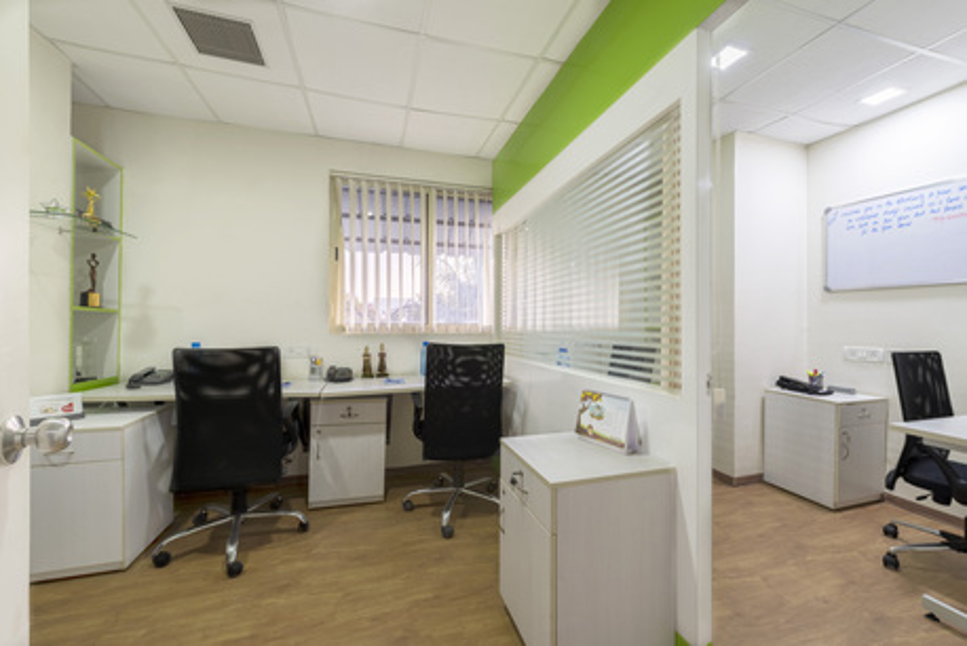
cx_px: 484
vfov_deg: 81.3
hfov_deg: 104.2
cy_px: 323
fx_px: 376
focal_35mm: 14
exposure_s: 1/20
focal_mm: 14
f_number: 11
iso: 125
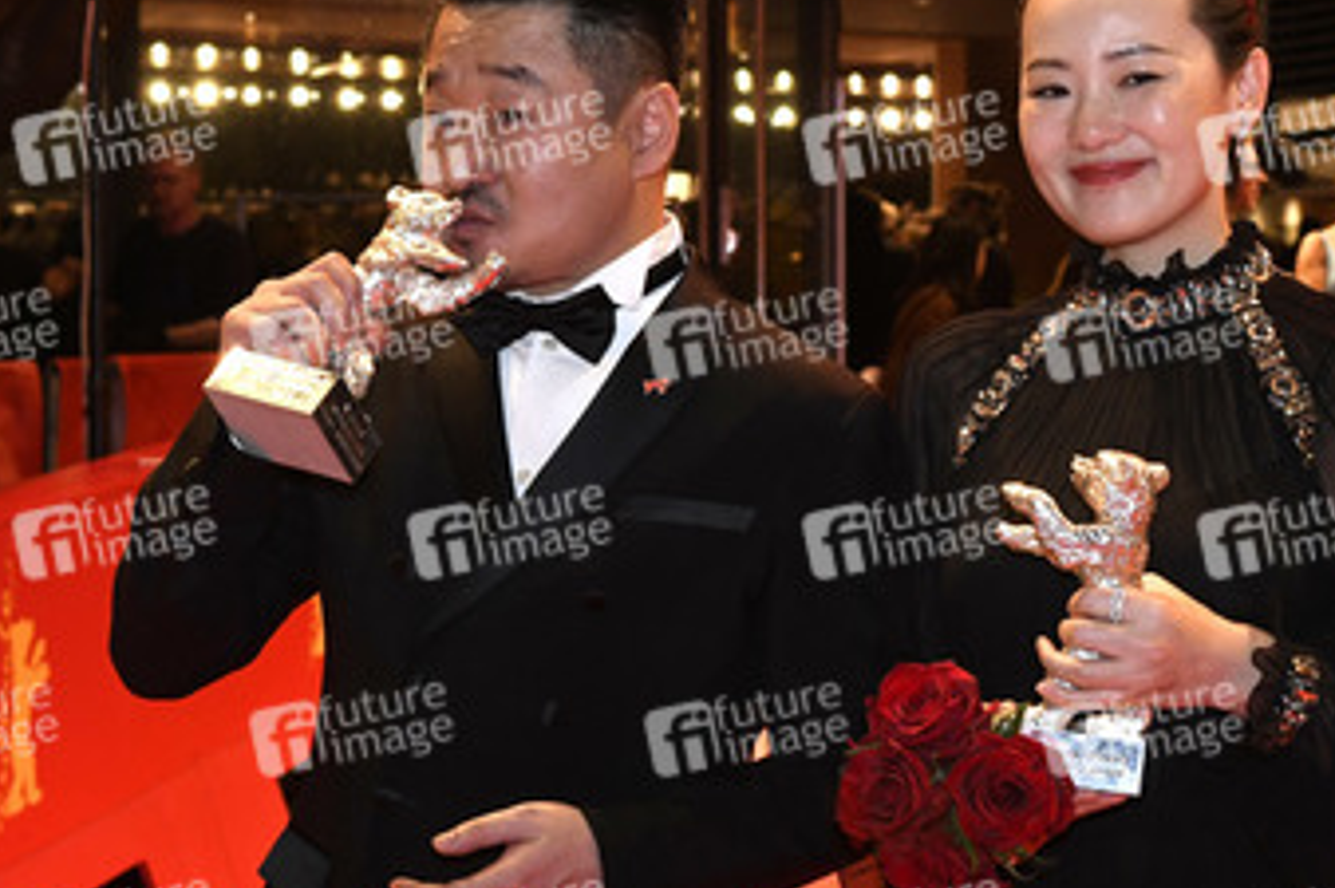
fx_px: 2965
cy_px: 434
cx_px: 800
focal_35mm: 80
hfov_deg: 25.3
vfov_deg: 17.0
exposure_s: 1/125
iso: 1600
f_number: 6.3
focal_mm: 40
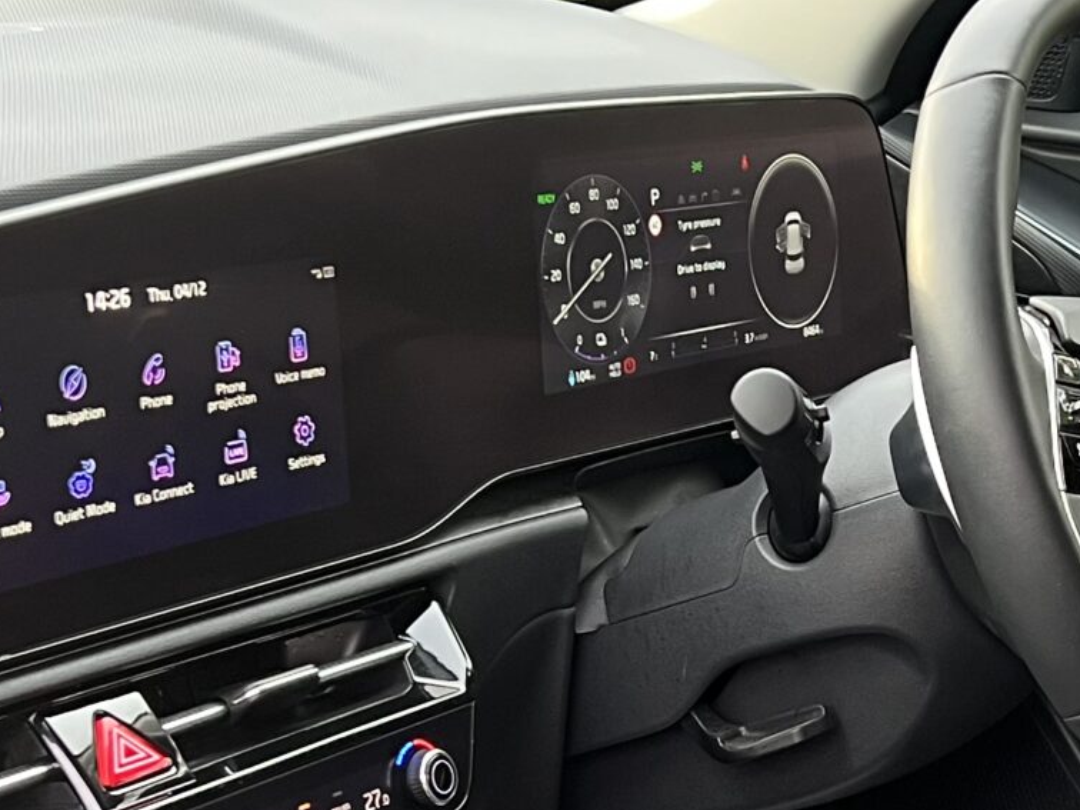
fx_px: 2746
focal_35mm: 88
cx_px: 881
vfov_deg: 16.6
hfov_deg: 21.9
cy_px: 706
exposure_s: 1/60
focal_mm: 5.7
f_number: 1.5
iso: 160
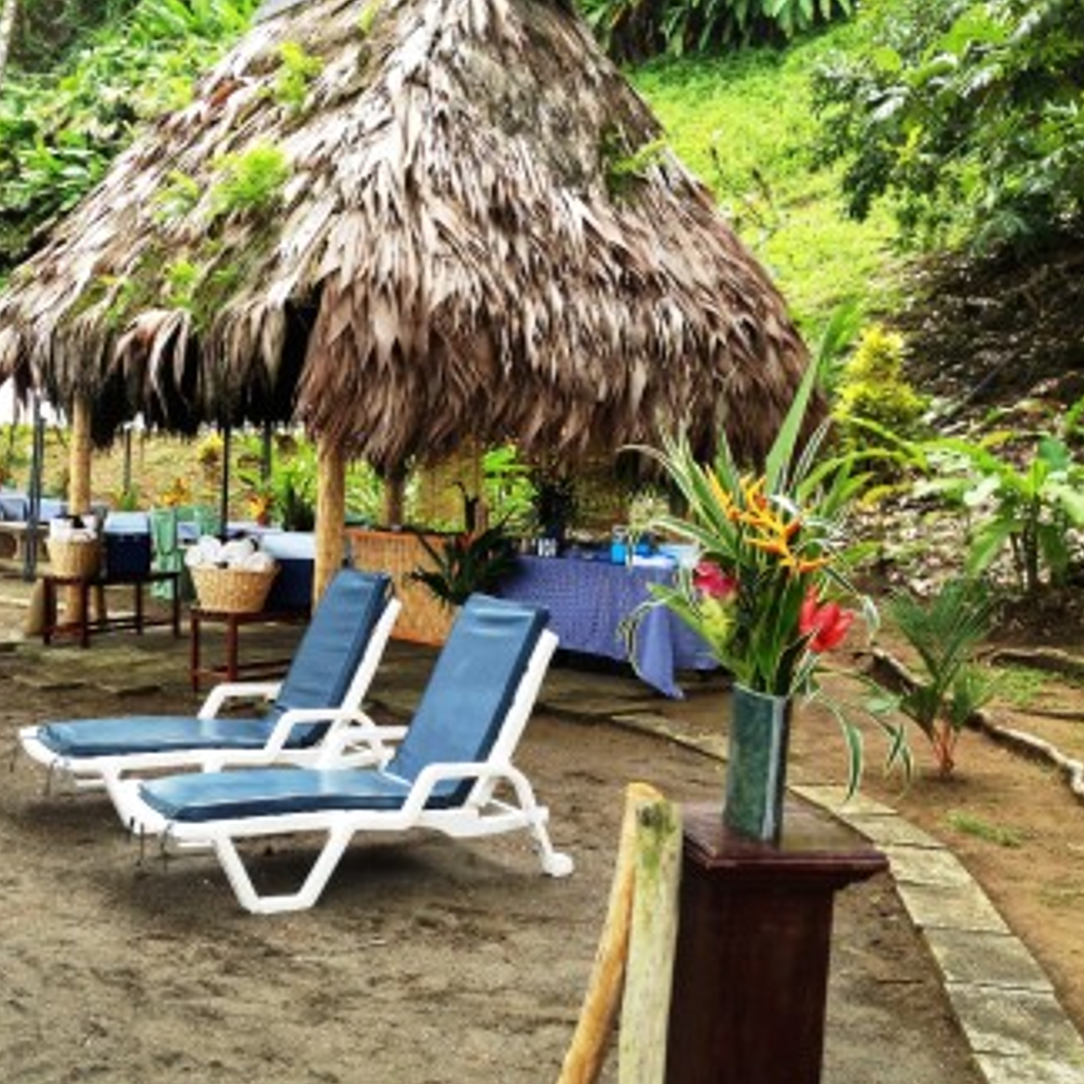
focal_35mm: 43
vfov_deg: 39.2
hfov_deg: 38.7
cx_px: 348
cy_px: 562
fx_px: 1523
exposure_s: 1/181
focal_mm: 4.28
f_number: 2.4
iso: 50
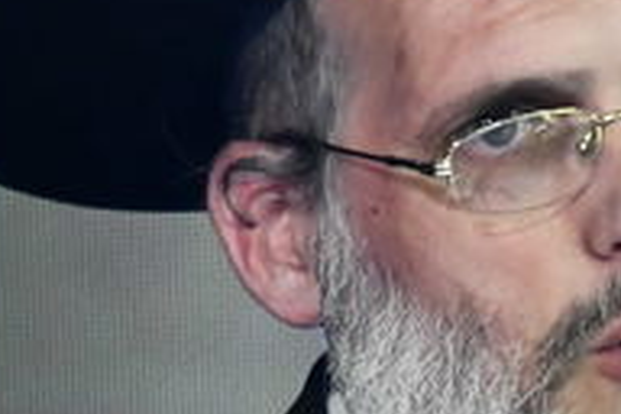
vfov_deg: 0.6
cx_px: 822
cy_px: 581
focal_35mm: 2191
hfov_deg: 0.9
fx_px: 37792
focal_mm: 300
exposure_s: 1/125
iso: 2500
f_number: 5.6
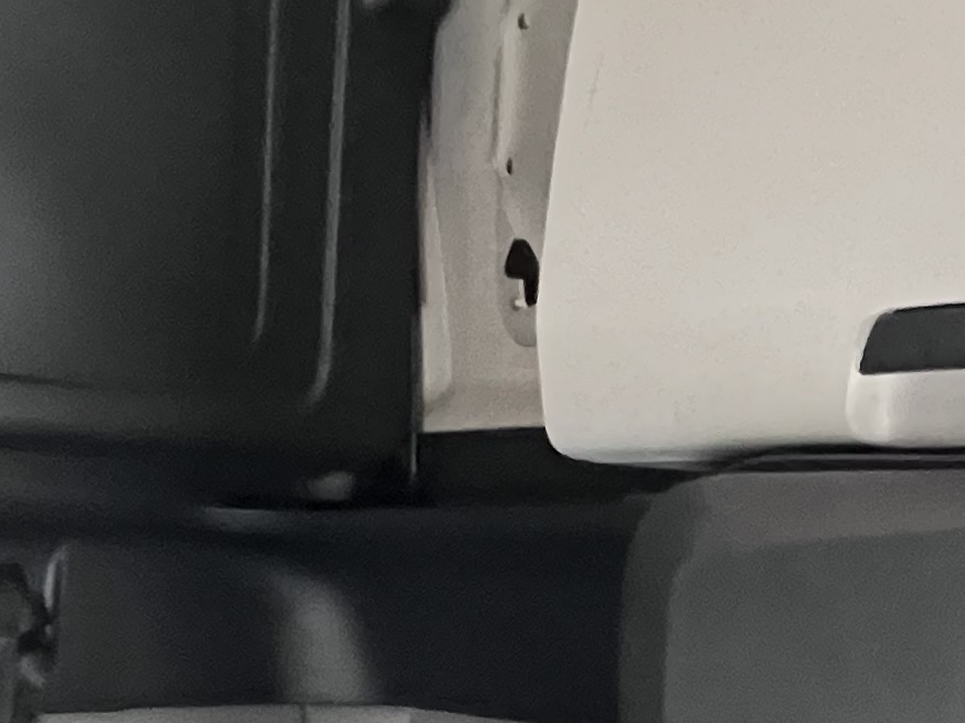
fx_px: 1672
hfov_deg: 31.1
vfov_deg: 22.6
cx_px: 820
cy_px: 846
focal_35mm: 60
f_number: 1.8
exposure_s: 1/60
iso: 1000
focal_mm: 1.57
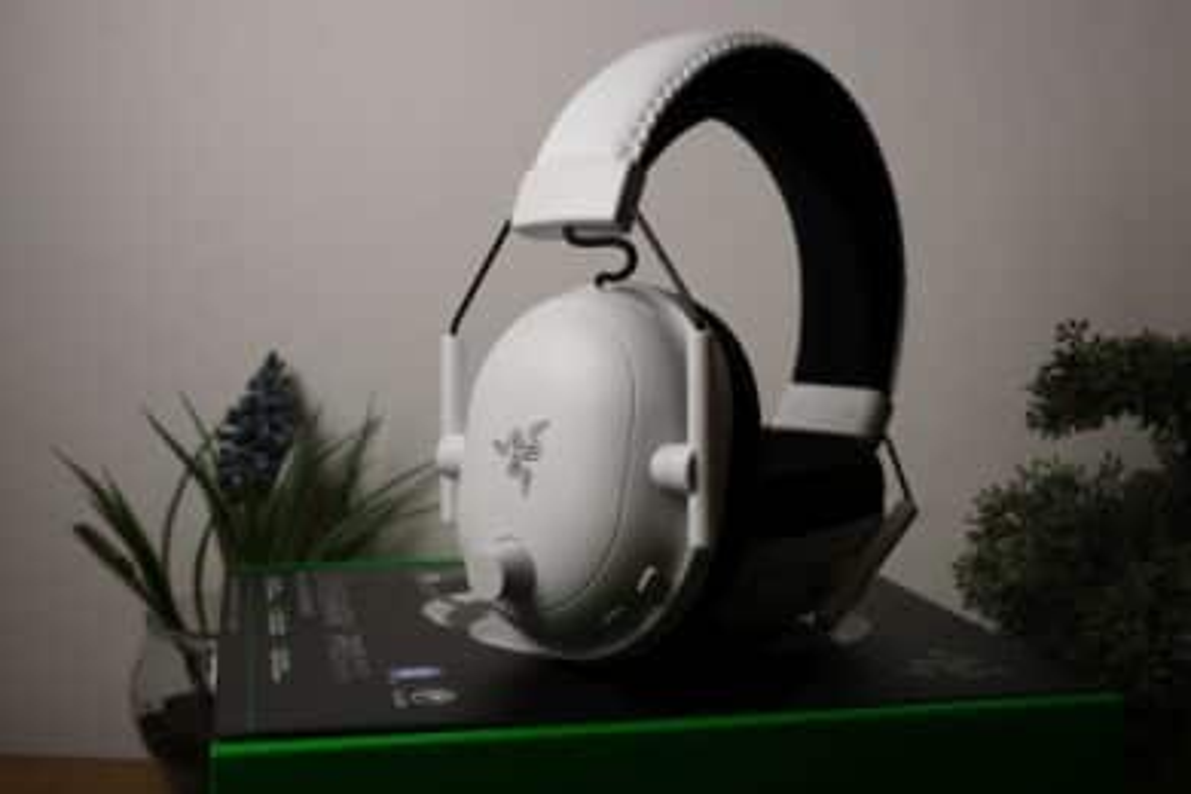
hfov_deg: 43.6
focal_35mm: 45
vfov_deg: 29.9
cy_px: 397
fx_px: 1489
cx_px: 596
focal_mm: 30.2
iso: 160
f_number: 8
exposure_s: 1/56
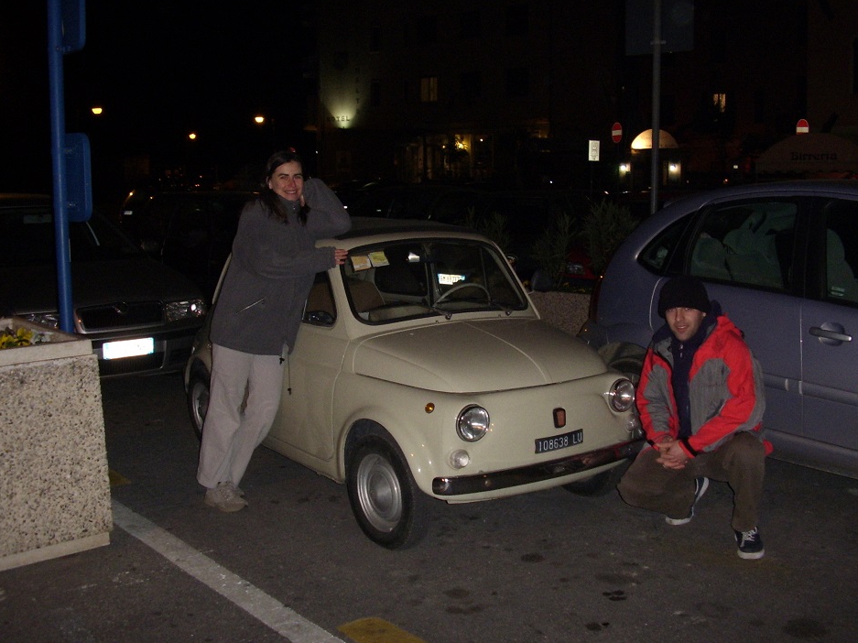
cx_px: 412
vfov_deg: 44.1
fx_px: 793
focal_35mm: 32
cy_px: 309
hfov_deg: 56.8
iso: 141
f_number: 2.9
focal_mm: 5.8
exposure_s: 1/30
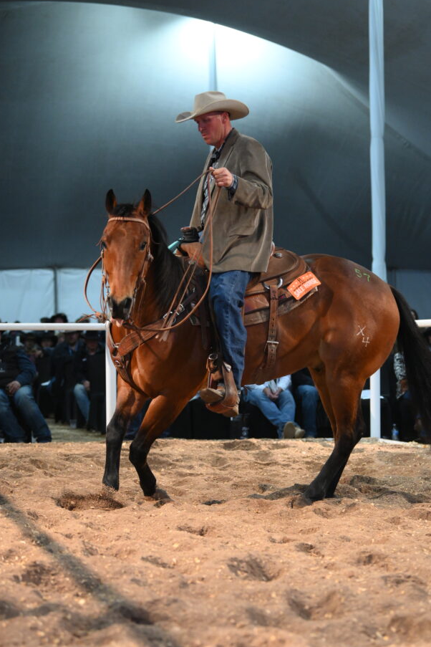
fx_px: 1670
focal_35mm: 93
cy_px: 356
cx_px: 228
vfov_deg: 21.9
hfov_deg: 14.7
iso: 4000
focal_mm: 82
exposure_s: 1/400
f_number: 3.5
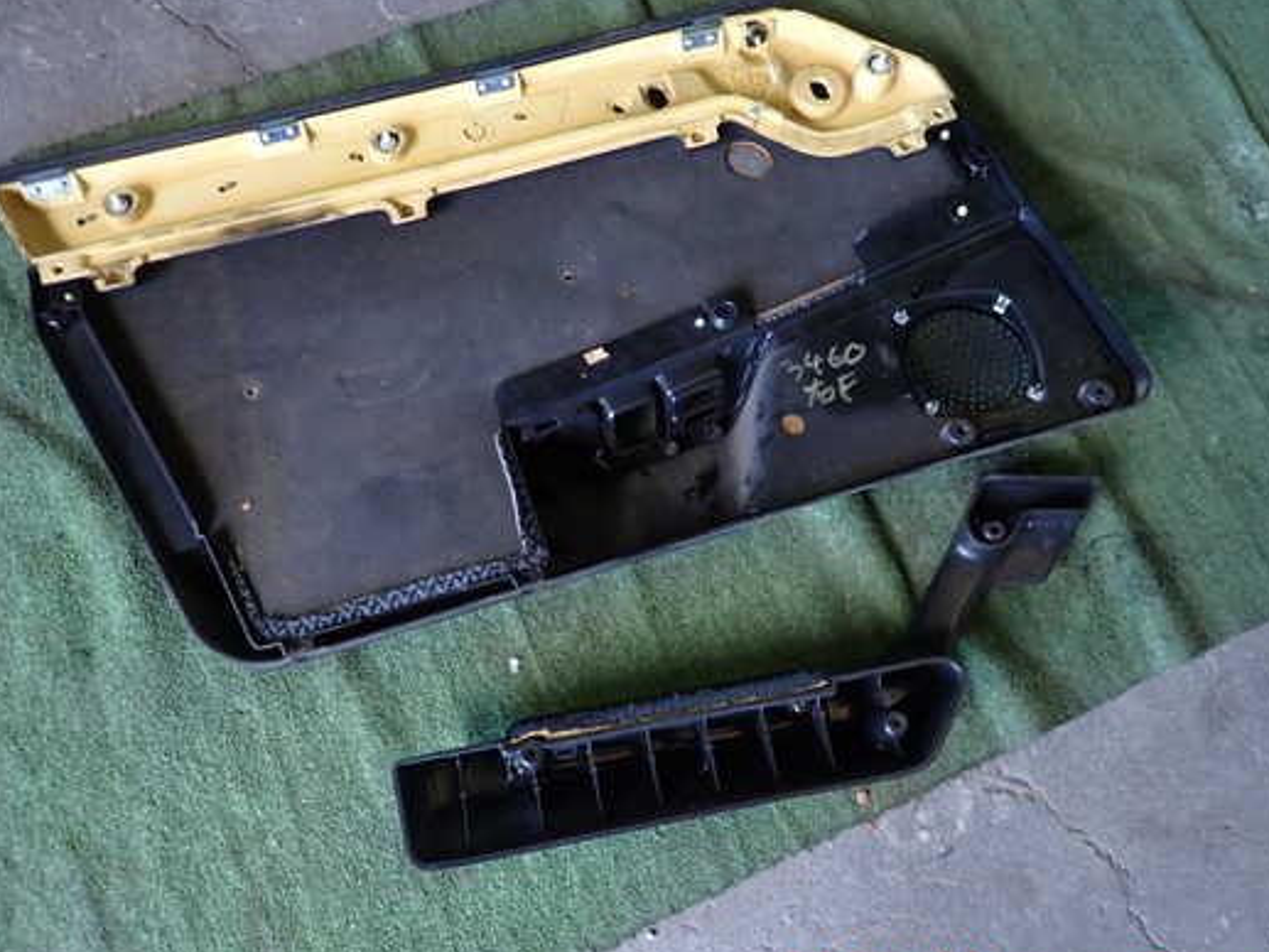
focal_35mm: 29
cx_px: 606
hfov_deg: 61.6
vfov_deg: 48.2
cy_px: 459
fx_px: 1063
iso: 200
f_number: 2
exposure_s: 1/50
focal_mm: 4.5
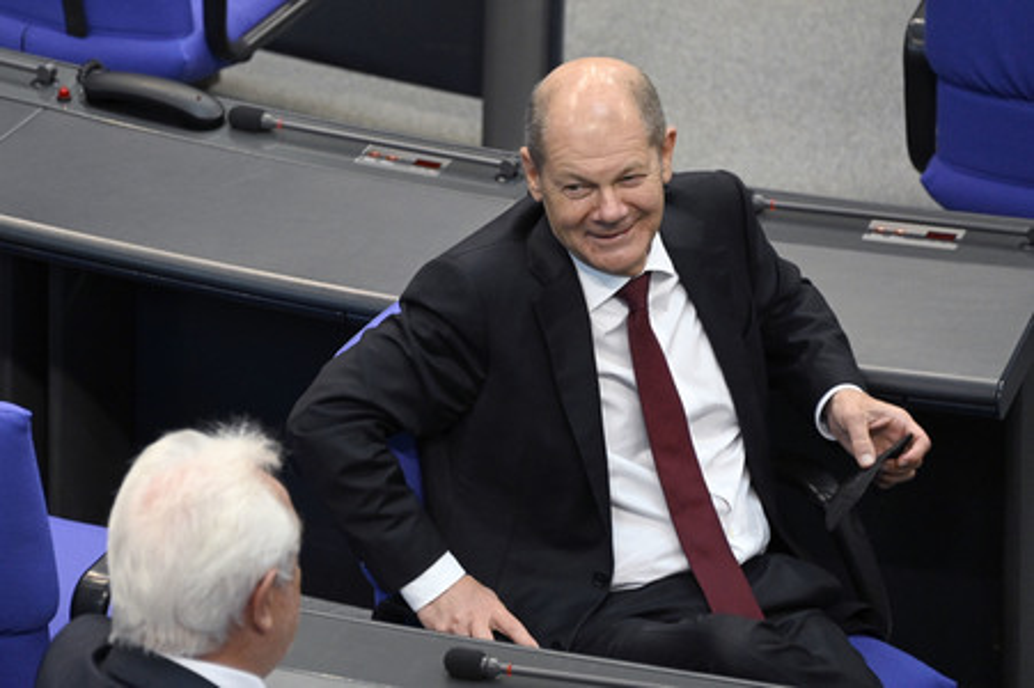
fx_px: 6027
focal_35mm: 210
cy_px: 344
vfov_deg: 6.5
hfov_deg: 9.8
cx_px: 517
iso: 6400
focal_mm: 210
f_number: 5.6
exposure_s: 1/200
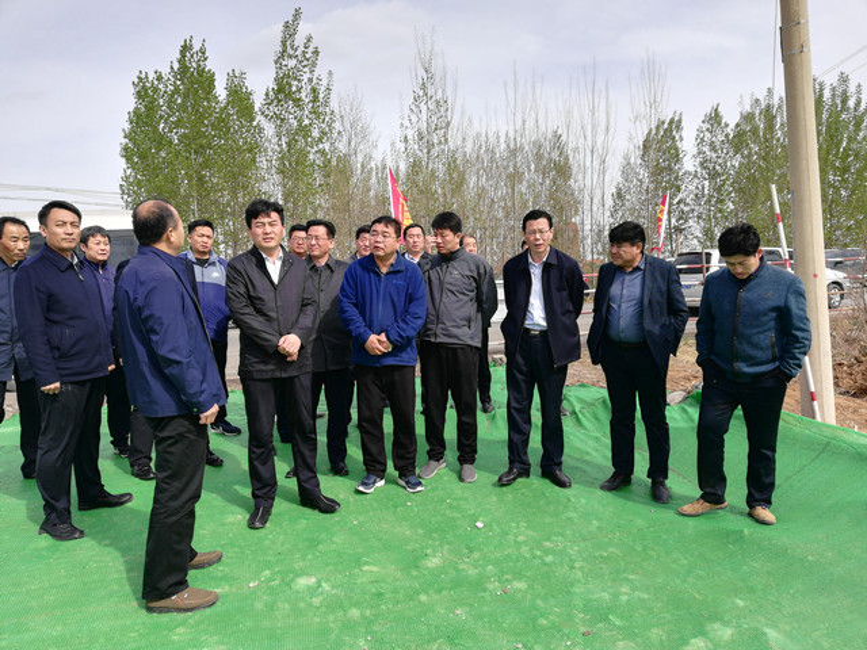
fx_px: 651
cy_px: 325
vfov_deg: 53.1
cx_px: 434
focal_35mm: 26
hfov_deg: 67.3
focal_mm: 3.83
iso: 50
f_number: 2.2
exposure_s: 1/688
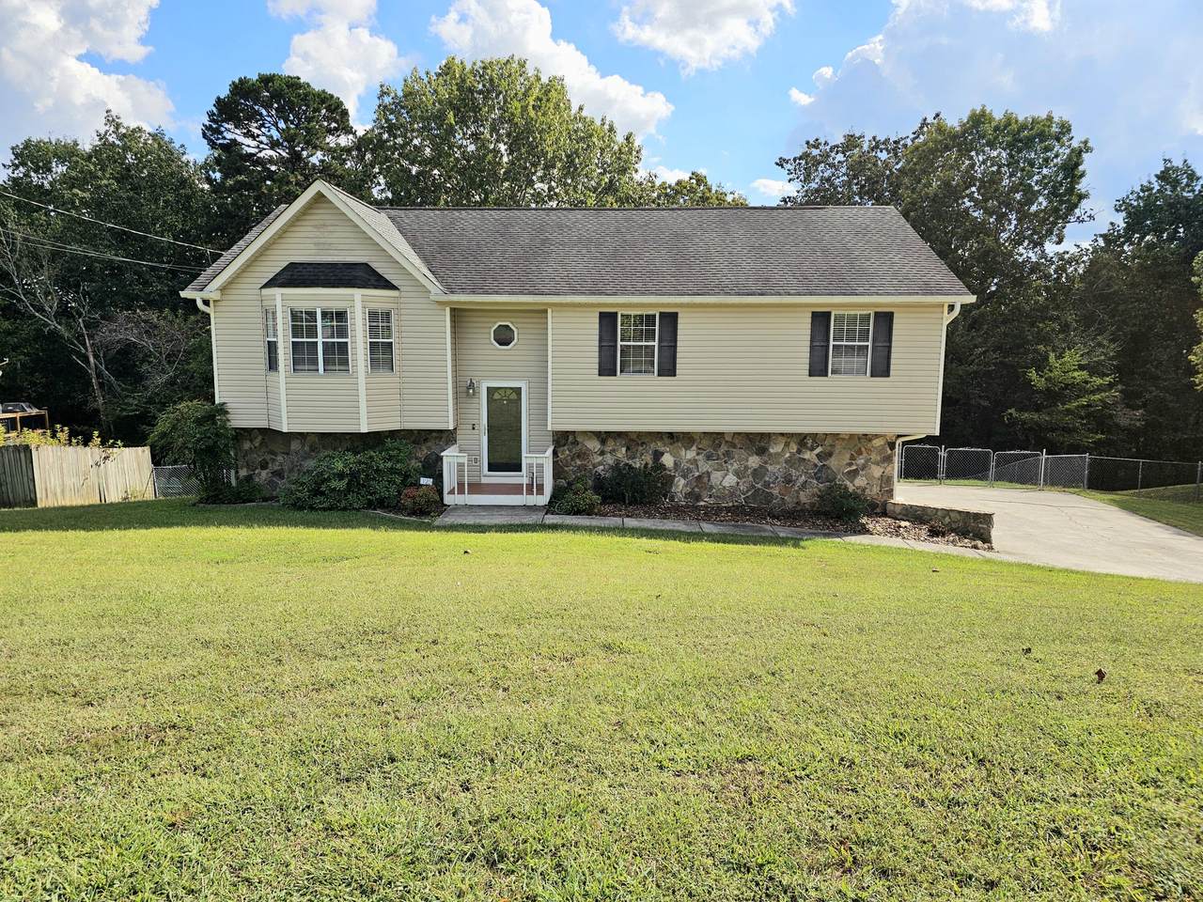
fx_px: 799
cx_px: 602
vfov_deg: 58.9
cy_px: 451
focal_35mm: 23
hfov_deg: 73.9
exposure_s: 1/769
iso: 10
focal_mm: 6.3
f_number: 1.7
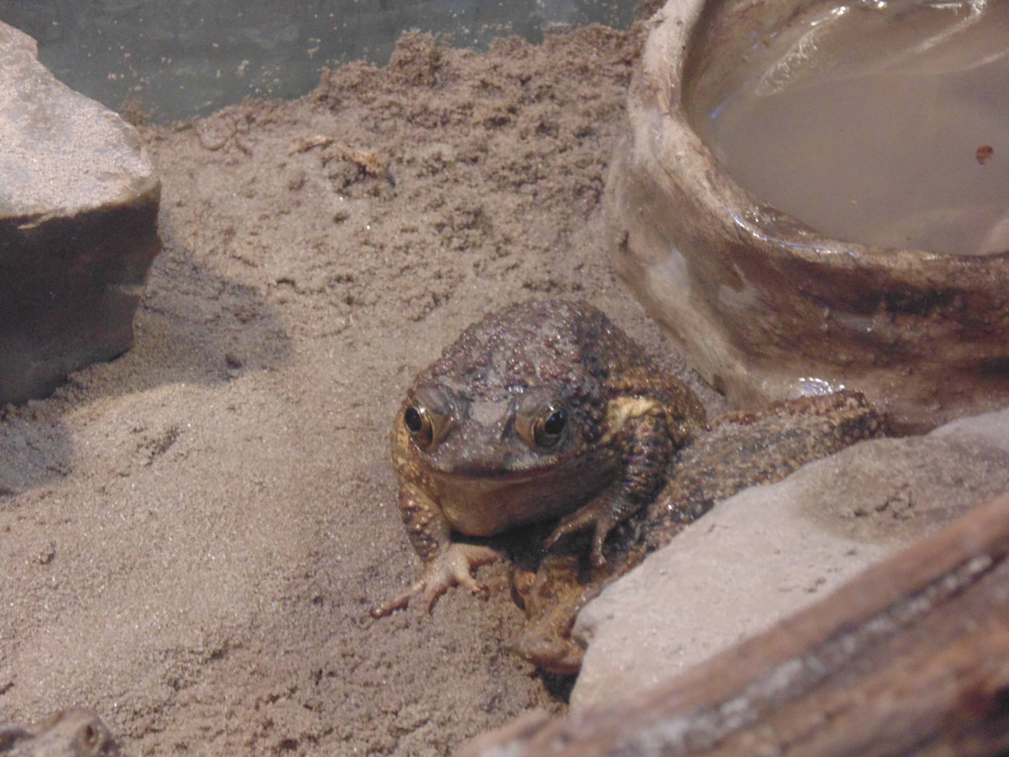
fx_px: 3469
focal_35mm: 119
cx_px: 504
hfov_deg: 16.6
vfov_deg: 12.5
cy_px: 378
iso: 400
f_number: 4.8
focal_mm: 21.3
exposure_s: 1/8
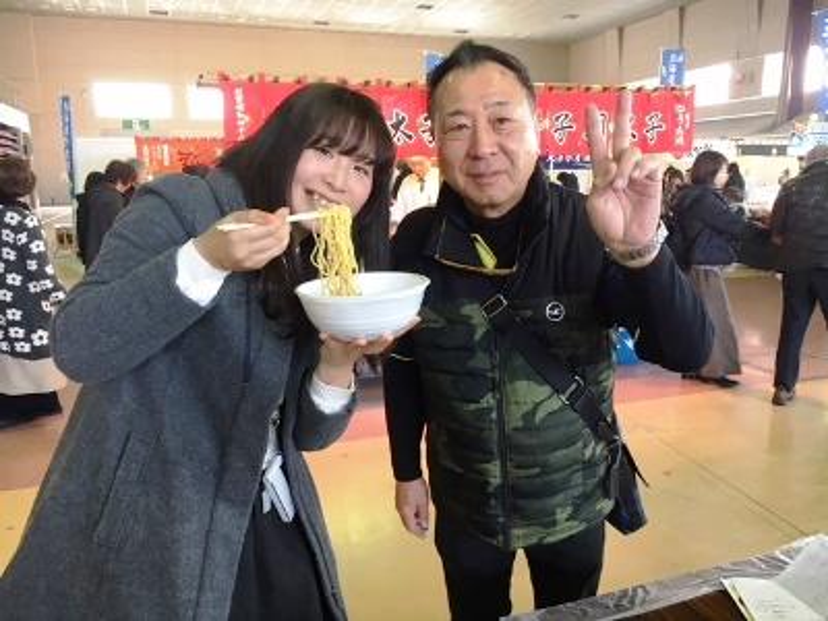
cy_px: 310
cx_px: 414
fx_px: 694
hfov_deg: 61.7
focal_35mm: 29
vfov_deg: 48.2
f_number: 2.2
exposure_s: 1/30
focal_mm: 4.2
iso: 64
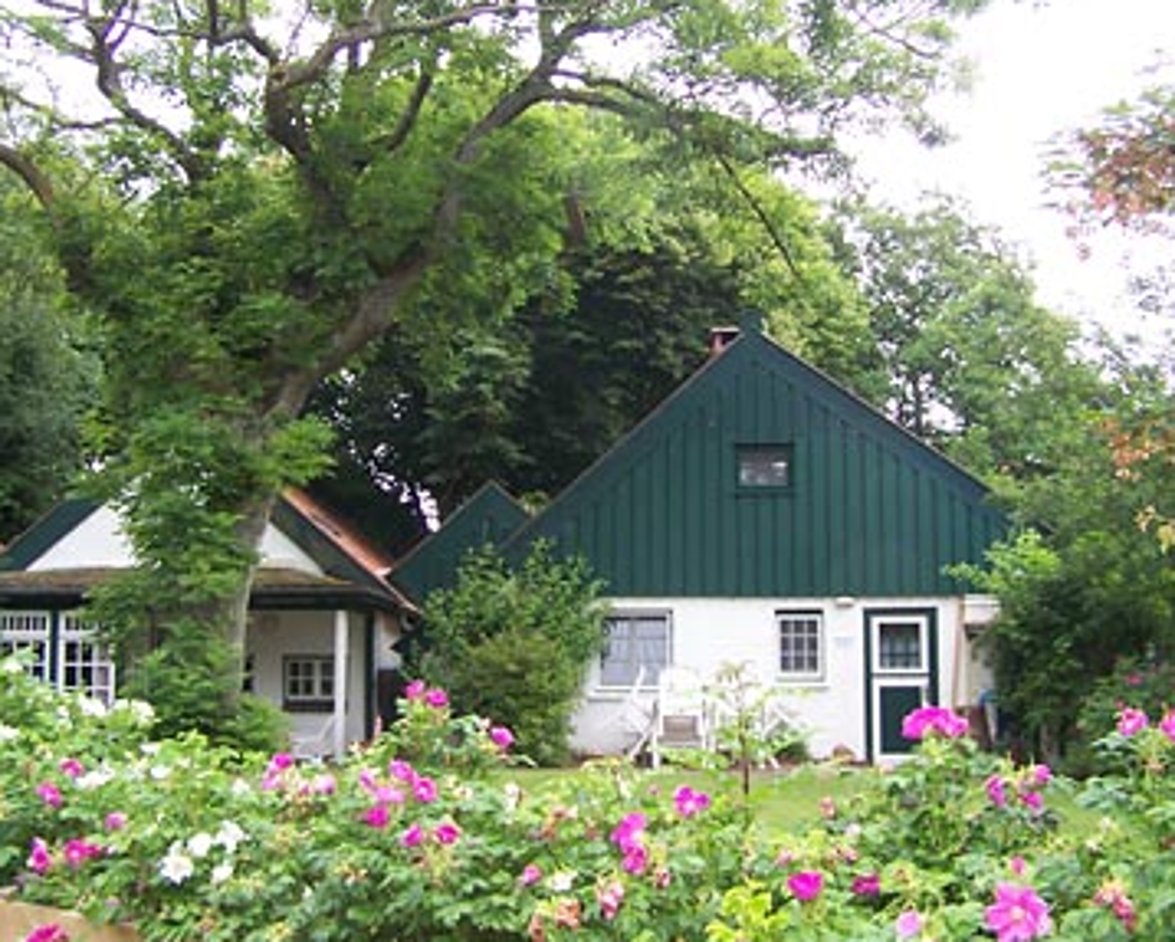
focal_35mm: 44
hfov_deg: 42.0
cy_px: 478
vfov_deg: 34.2
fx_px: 1531
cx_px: 592
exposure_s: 1/50
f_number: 2.8
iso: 64
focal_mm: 6.3
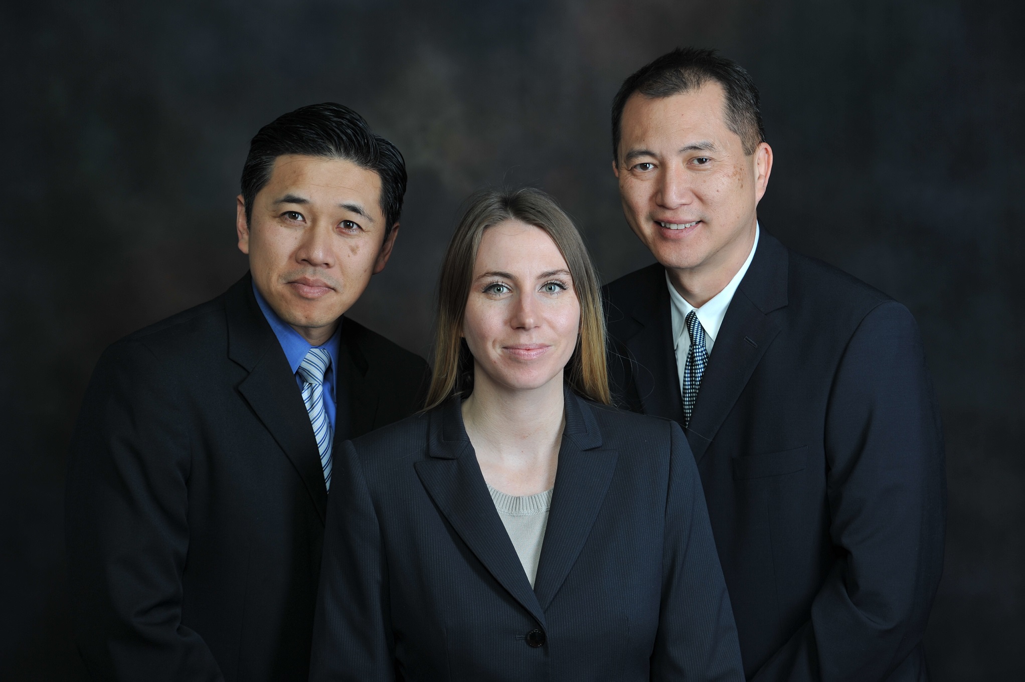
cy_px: 341
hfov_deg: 20.8
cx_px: 512
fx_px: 2788
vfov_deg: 13.9
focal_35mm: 98
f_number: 5
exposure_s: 1/160
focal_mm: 98
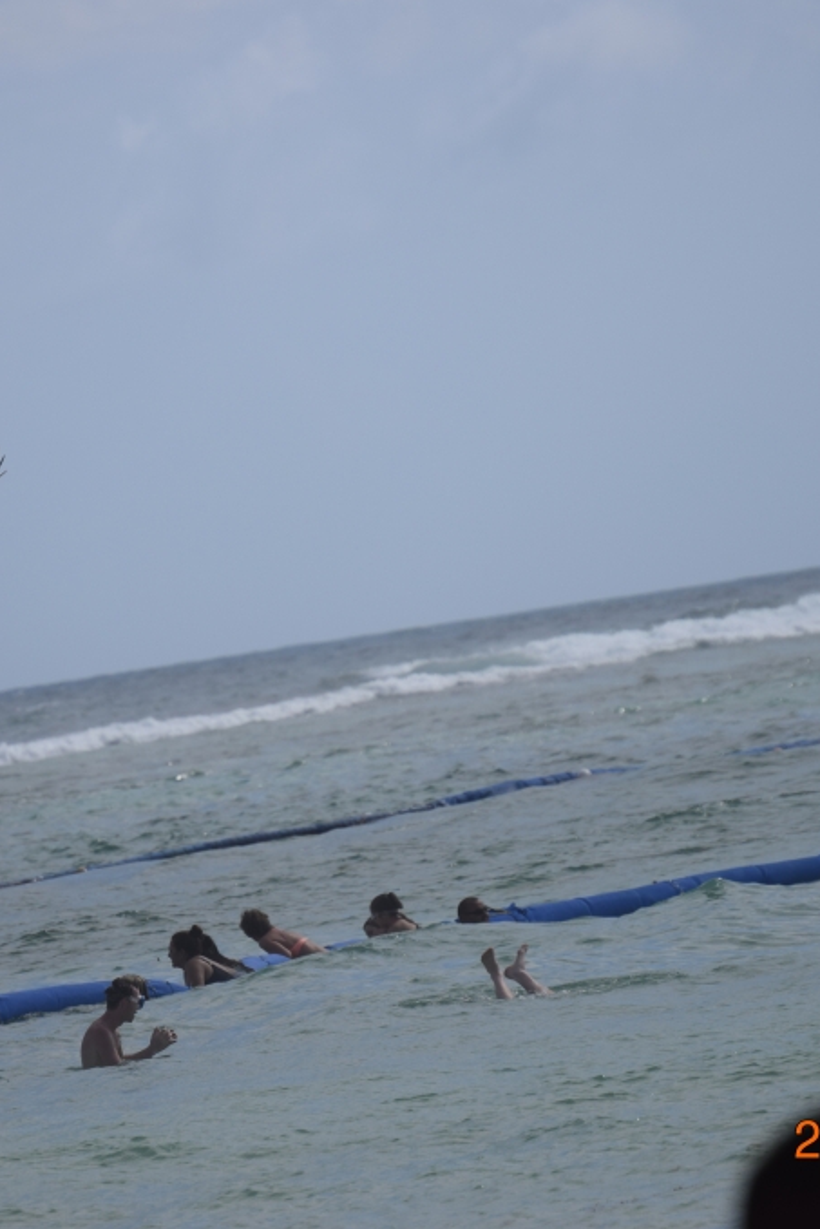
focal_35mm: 452
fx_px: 15434
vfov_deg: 4.6
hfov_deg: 3.0
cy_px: 615
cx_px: 308
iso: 200
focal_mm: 200
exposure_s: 1/2000
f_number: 5.6
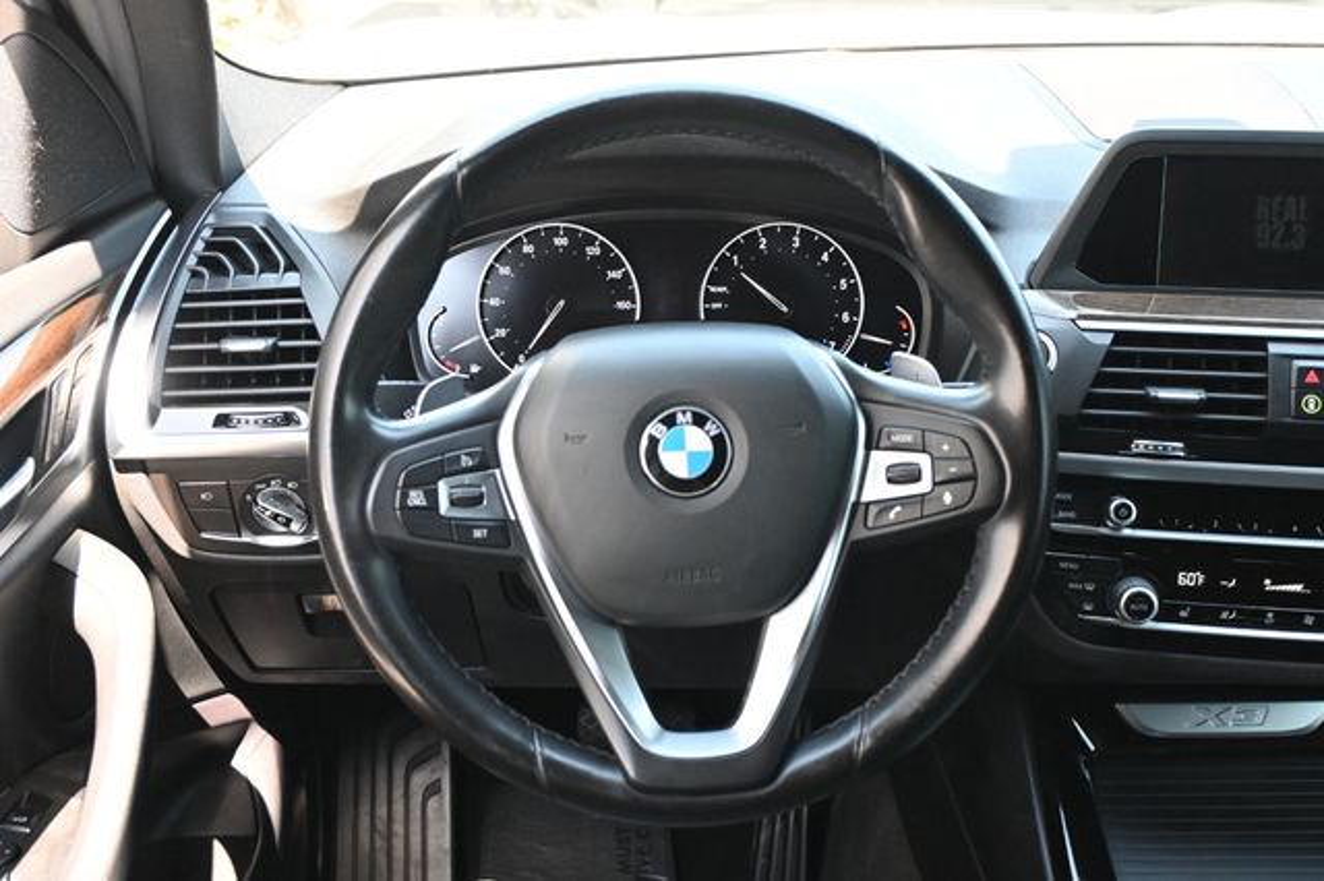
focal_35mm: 41
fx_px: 1516
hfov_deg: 47.2
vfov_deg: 32.4
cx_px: 662
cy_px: 440
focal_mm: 27.5
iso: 1400
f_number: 4.5
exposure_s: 1/125
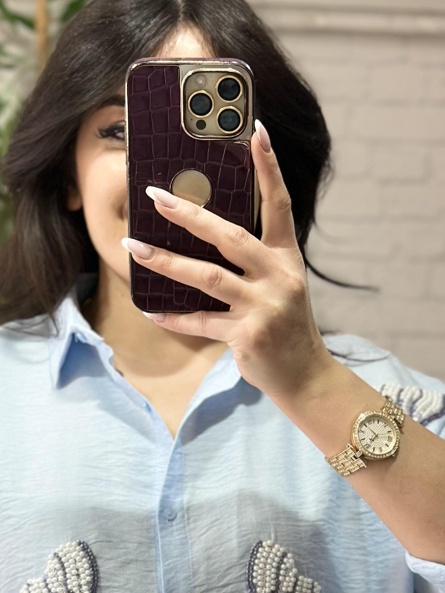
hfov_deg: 13.1
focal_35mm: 113
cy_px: 600
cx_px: 284
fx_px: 1937
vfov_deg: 17.0
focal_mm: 6.86
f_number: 1.78
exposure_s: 1/220
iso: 80
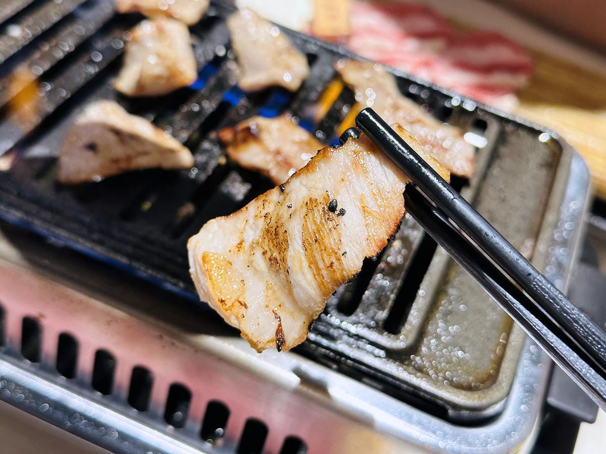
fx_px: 840
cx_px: 303
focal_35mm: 48
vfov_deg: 30.3
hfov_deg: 39.7
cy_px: 227
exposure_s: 1/60
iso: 160
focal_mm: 6.86
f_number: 1.78
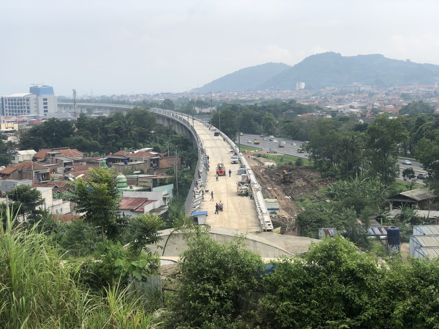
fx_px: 723
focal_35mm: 57
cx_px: 220
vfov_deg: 25.7
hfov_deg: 33.8
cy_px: 164
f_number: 2.8
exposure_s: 1/235
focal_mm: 6.6
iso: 20
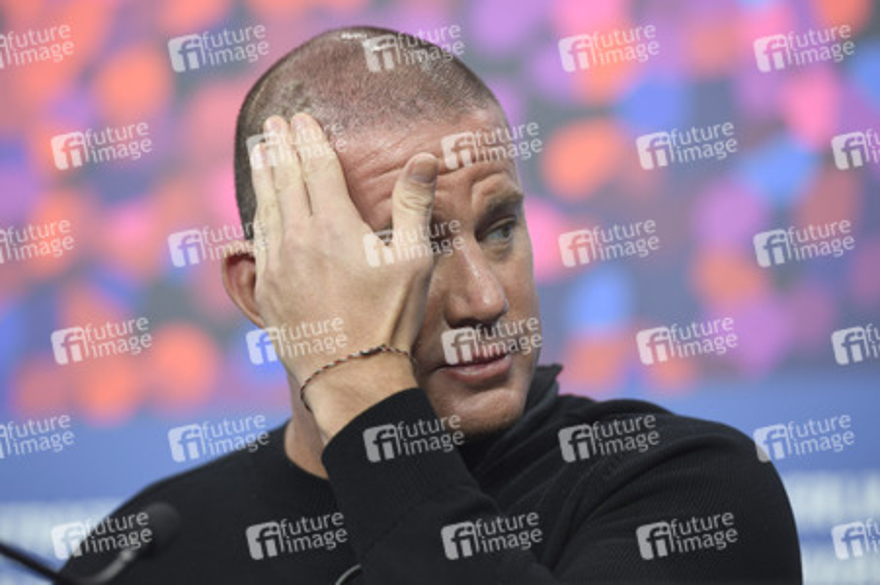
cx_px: 440
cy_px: 292
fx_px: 4519
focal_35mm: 185
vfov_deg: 7.4
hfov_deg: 11.1
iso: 1000
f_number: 4
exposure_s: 1/250
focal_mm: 185
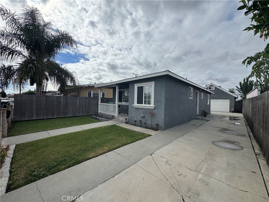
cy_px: 101
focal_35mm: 14
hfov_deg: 102.1
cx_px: 134
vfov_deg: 85.7
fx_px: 109
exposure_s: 1/3546
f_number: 2.2
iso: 50
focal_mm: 2.22
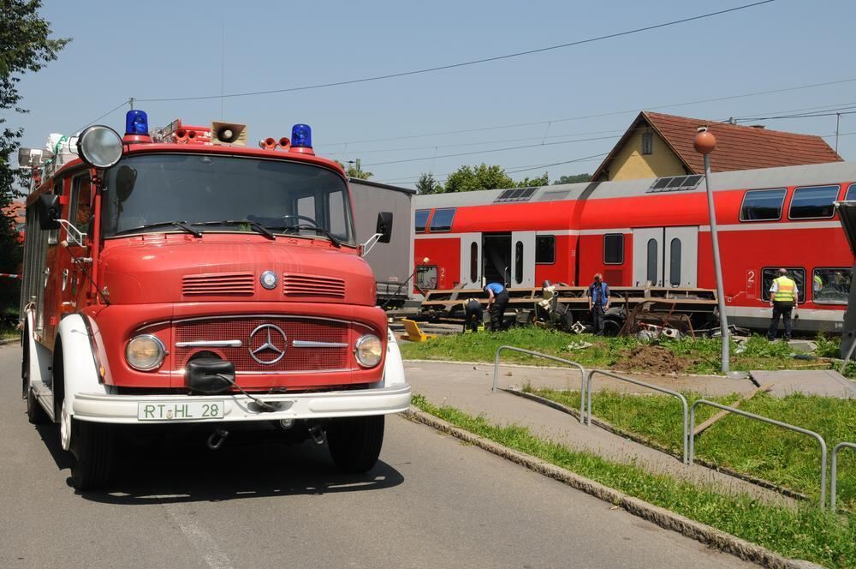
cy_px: 284
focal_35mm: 46
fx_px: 1104
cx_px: 428
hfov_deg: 42.4
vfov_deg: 28.9
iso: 500
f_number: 13
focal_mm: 31
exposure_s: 1/640
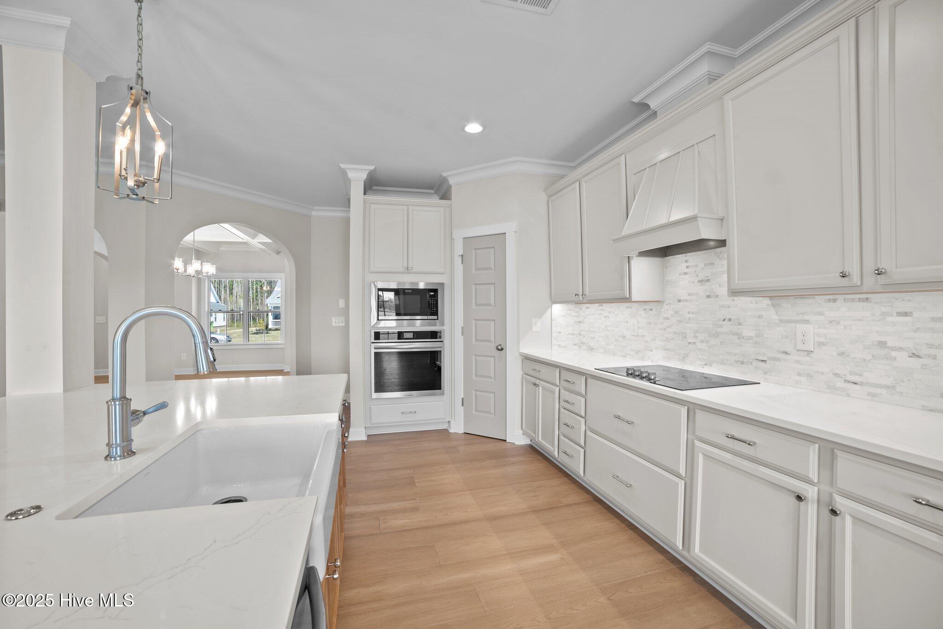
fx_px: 367
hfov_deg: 104.2
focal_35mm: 14
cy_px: 314
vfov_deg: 81.3
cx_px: 472
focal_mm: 14
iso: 100
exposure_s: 1/3
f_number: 8
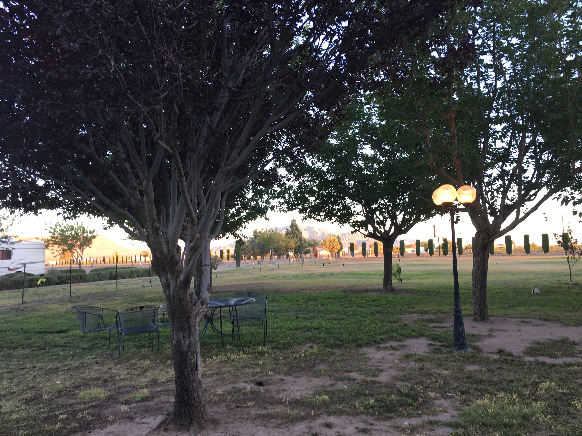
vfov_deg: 48.2
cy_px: 218
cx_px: 291
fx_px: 488
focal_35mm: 29
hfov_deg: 61.7
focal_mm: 4.15
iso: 25
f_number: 2.2
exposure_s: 1/40
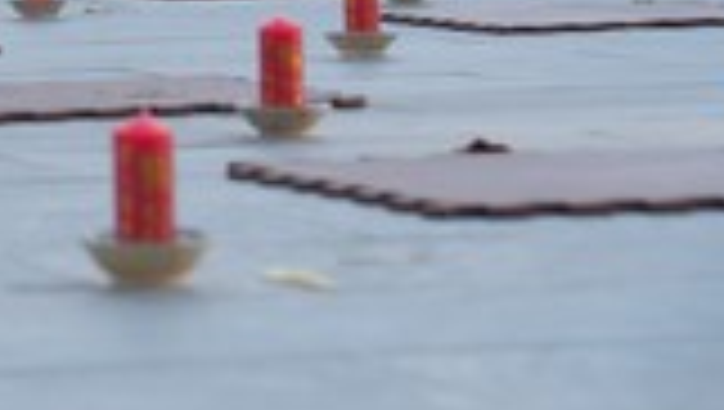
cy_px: -410
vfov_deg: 4.9
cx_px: -216
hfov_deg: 8.7
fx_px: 4709
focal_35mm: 245
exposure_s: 1/400
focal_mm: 58
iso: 125
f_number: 4.5
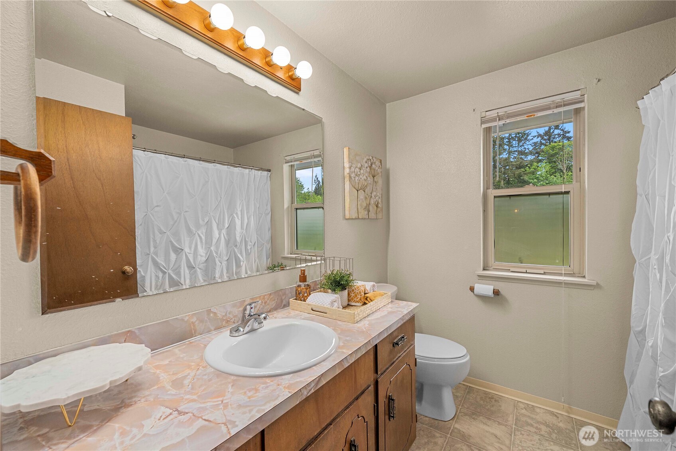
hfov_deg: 108.3
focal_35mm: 13
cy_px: 226
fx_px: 244
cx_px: 338
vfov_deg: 85.5
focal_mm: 13
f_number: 7.1
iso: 320
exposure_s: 1/30
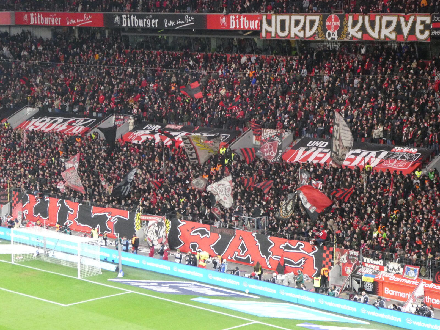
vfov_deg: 16.4
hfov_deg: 21.8
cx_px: 220
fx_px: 1144
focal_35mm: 90
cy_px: 165
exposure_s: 1/80
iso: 1000
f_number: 4.9
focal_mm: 16.1
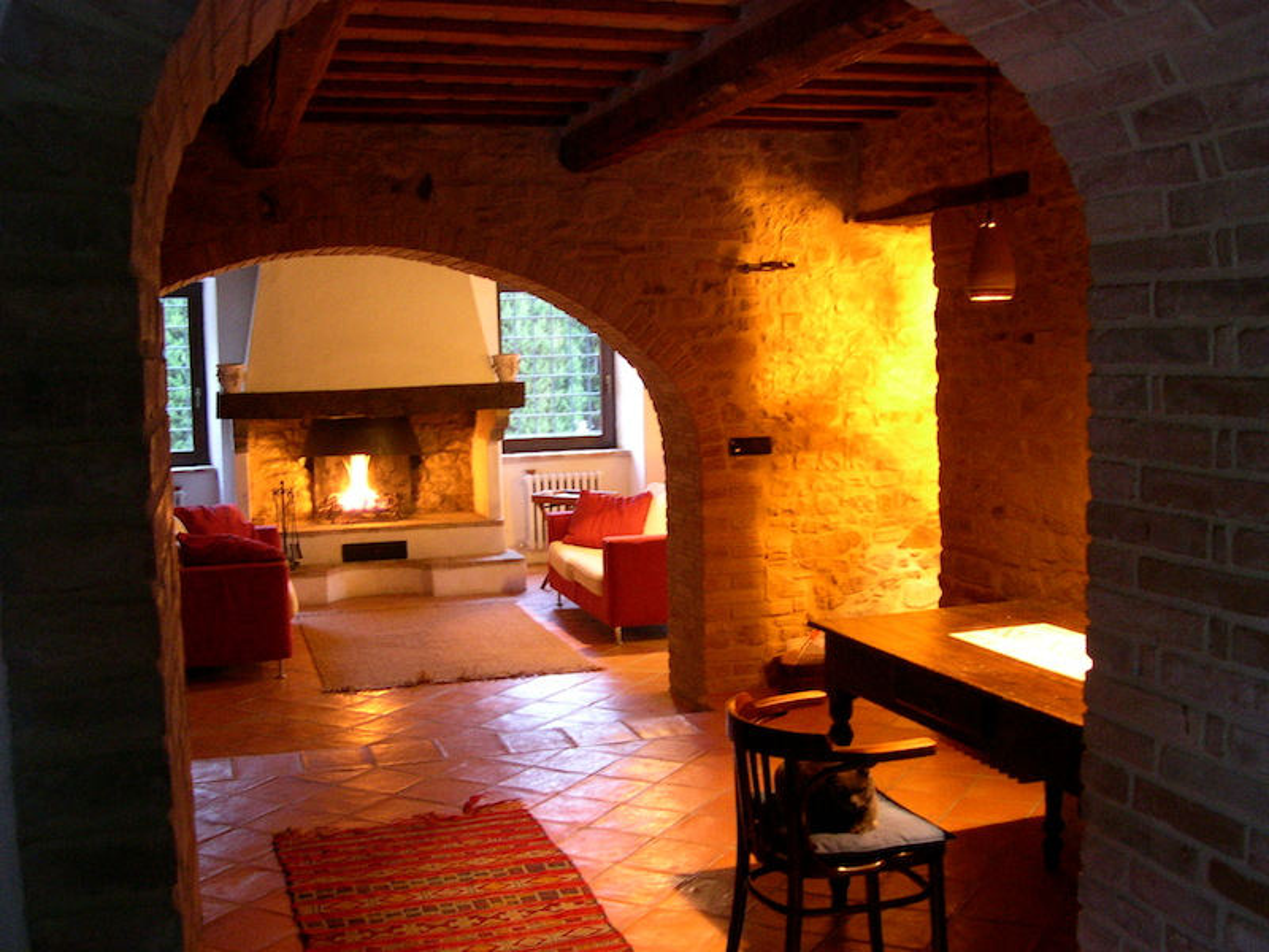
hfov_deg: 49.0
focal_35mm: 38
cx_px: 634
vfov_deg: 37.7
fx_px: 1393
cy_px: 476
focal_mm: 8
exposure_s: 1/1.8
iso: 400
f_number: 2.8
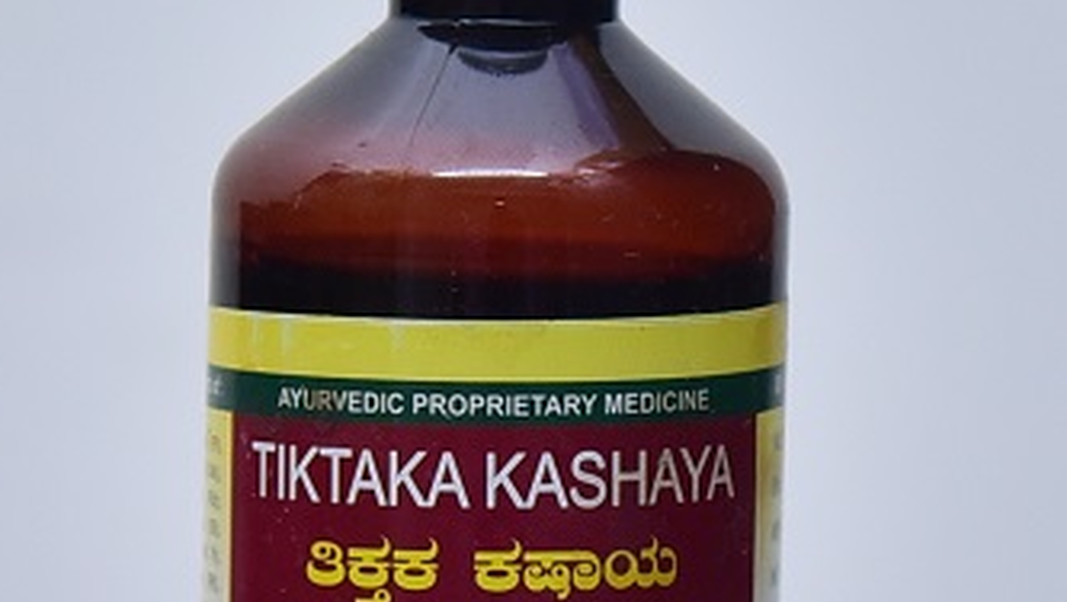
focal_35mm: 109
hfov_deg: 19.6
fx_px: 3087
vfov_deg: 11.1
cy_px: 580
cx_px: 513
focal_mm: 66
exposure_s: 1/160
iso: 1250
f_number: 4
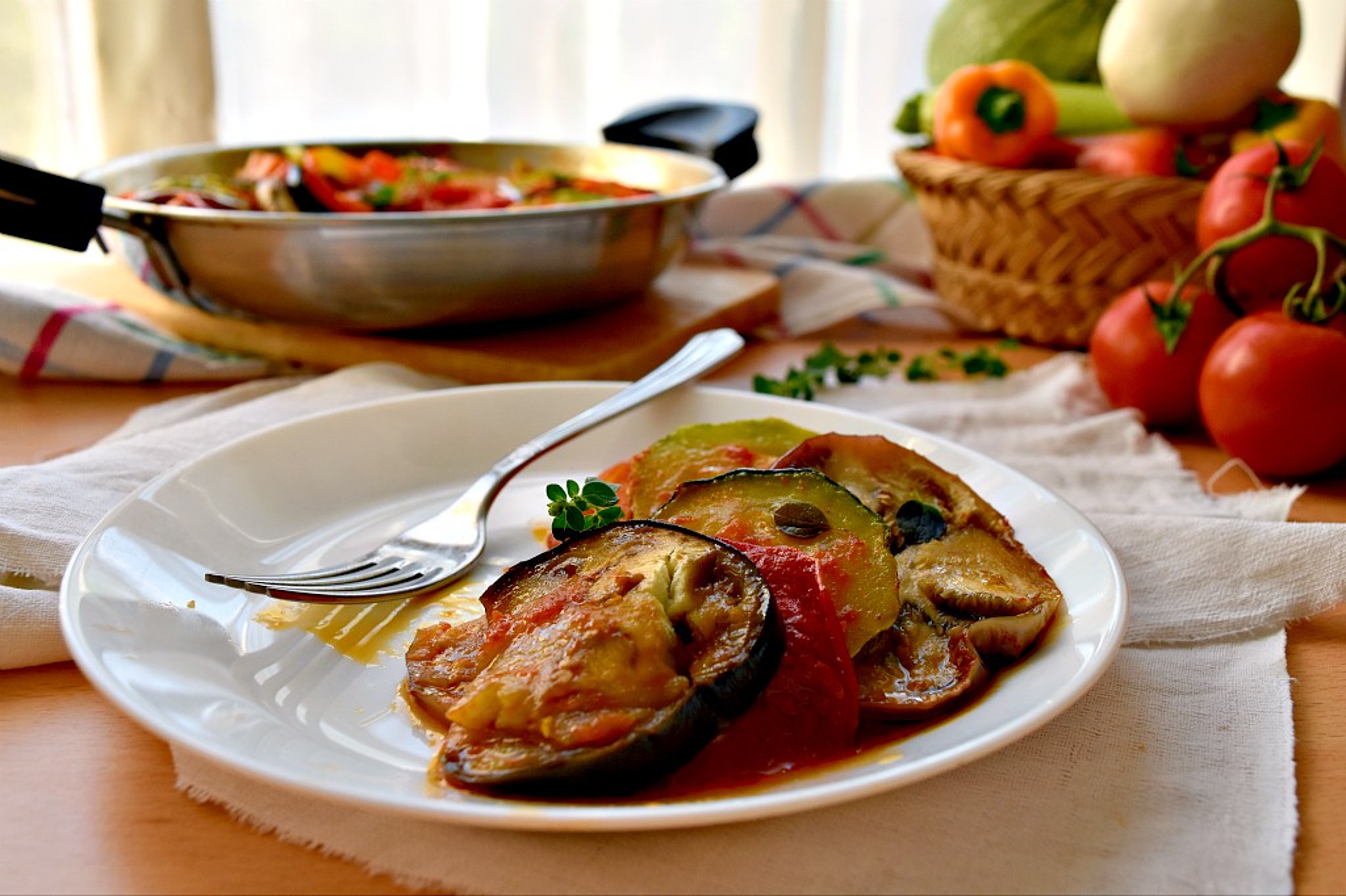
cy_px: 448
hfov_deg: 55.1
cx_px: 673
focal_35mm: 34
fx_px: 1289
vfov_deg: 38.3
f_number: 6.3
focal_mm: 23
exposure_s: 1/160
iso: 400
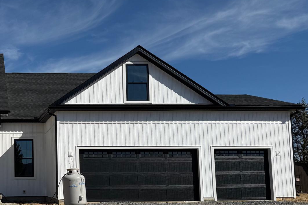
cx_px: 23
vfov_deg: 27.9
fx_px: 411
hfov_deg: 38.0
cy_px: 140
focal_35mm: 48
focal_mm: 6.76
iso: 80
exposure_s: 1/9091
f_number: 1.78
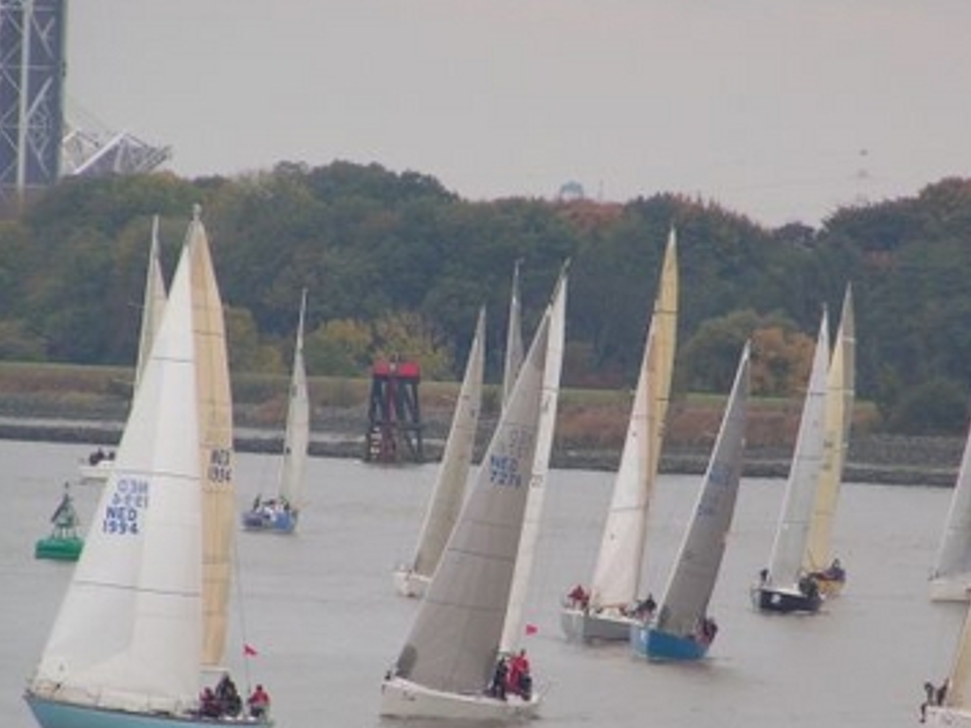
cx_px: 627
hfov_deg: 3.7
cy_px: 459
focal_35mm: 534
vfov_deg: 2.8
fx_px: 14979
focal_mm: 63
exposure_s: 1/500
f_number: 3.7
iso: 80
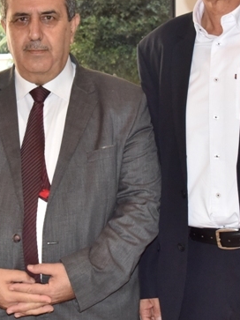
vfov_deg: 19.1
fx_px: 953
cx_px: 79
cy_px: 133
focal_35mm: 103
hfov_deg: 14.3
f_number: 9
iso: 2500
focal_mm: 38
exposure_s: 1/250
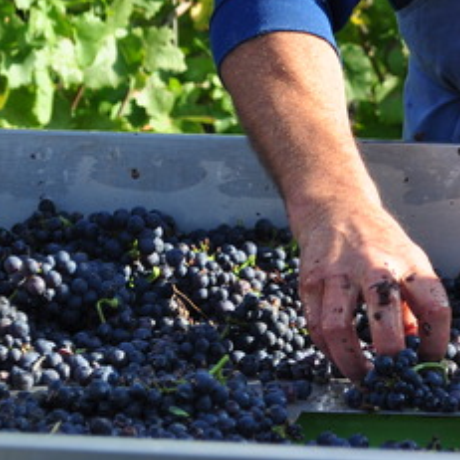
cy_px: -50
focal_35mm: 224
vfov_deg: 7.8
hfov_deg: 7.8
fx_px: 3368
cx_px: 508
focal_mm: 52
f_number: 7.1
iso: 200
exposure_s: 1/250
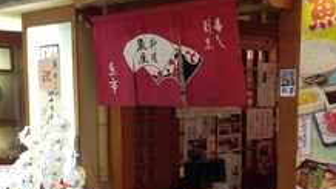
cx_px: 179
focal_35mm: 66
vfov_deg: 18.1
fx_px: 588
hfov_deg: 31.9
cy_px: 163
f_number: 2.4
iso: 80
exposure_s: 1/20
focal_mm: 4.12
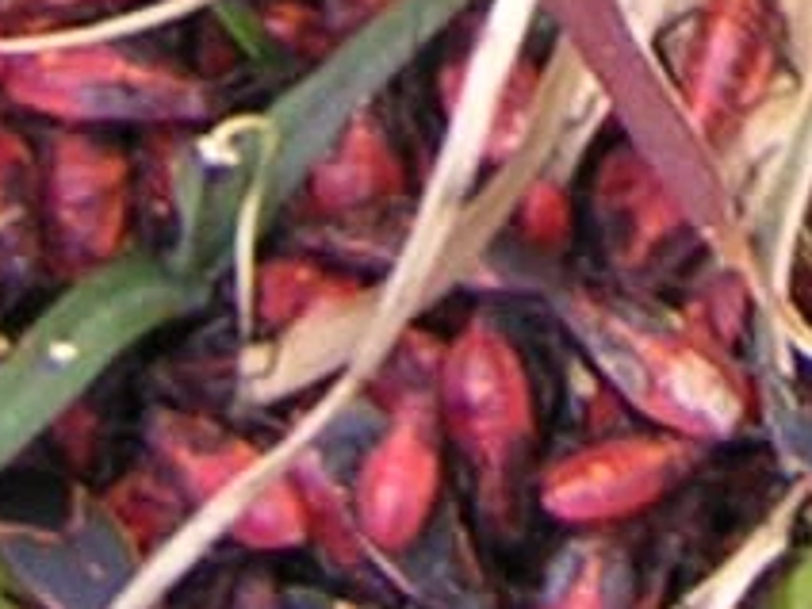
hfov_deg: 7.2
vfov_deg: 5.0
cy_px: -1674
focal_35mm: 272
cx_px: 1153
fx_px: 6380
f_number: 2.6
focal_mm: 4.7
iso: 100
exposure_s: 1/57.7
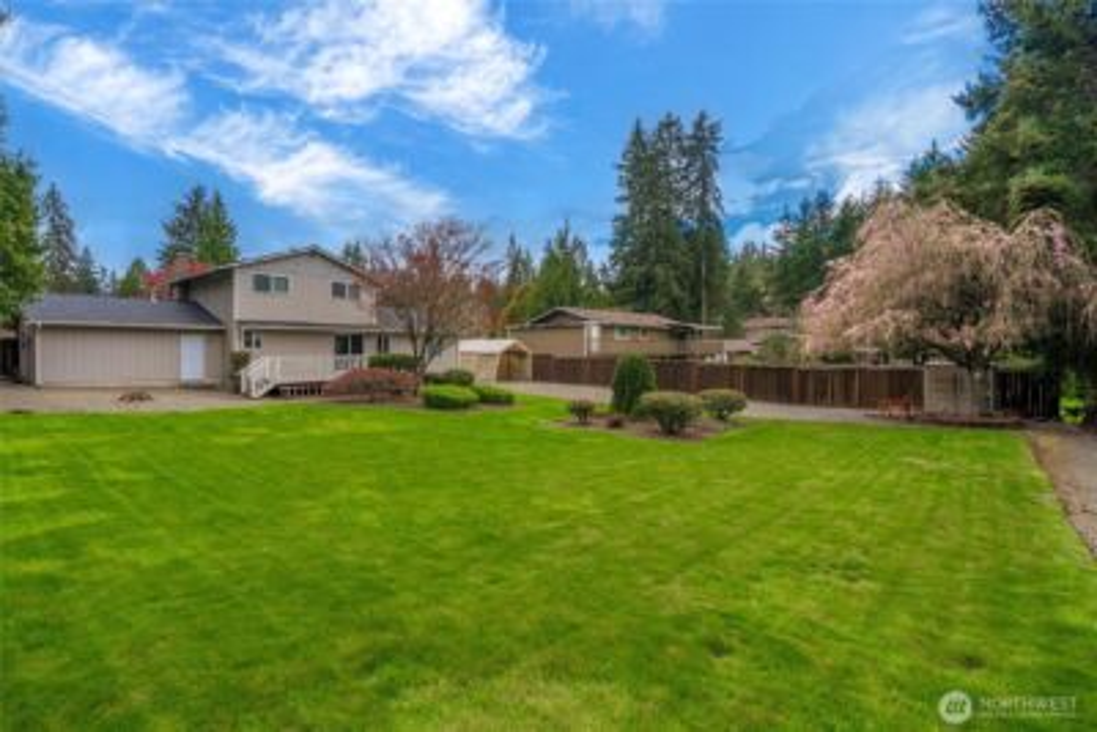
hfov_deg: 100.4
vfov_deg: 77.4
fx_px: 457
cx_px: 548
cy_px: 366
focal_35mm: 15
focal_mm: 15
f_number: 7.1
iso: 80
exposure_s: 1/125
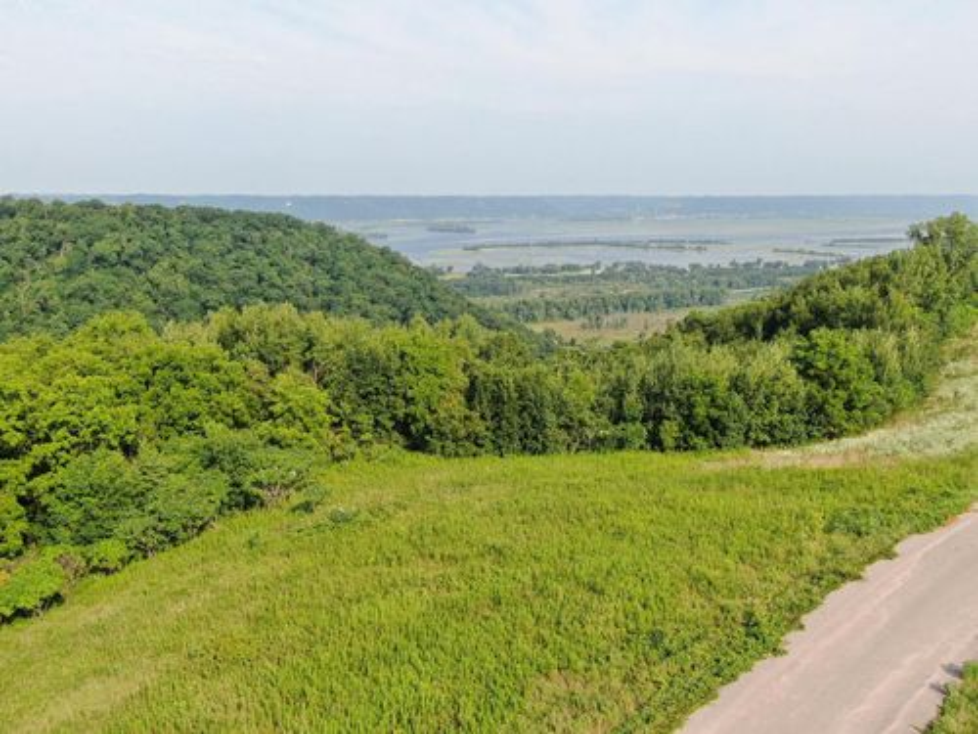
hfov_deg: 52.6
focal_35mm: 35
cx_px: 489
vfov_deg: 40.7
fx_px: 989
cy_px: 367
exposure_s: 1/500
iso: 100
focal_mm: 5.94
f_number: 3.3
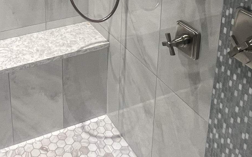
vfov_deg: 24.2
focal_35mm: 46
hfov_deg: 41.6
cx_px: 50
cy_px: -52
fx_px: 316
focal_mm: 1.57
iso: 125
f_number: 1.8
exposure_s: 1/120
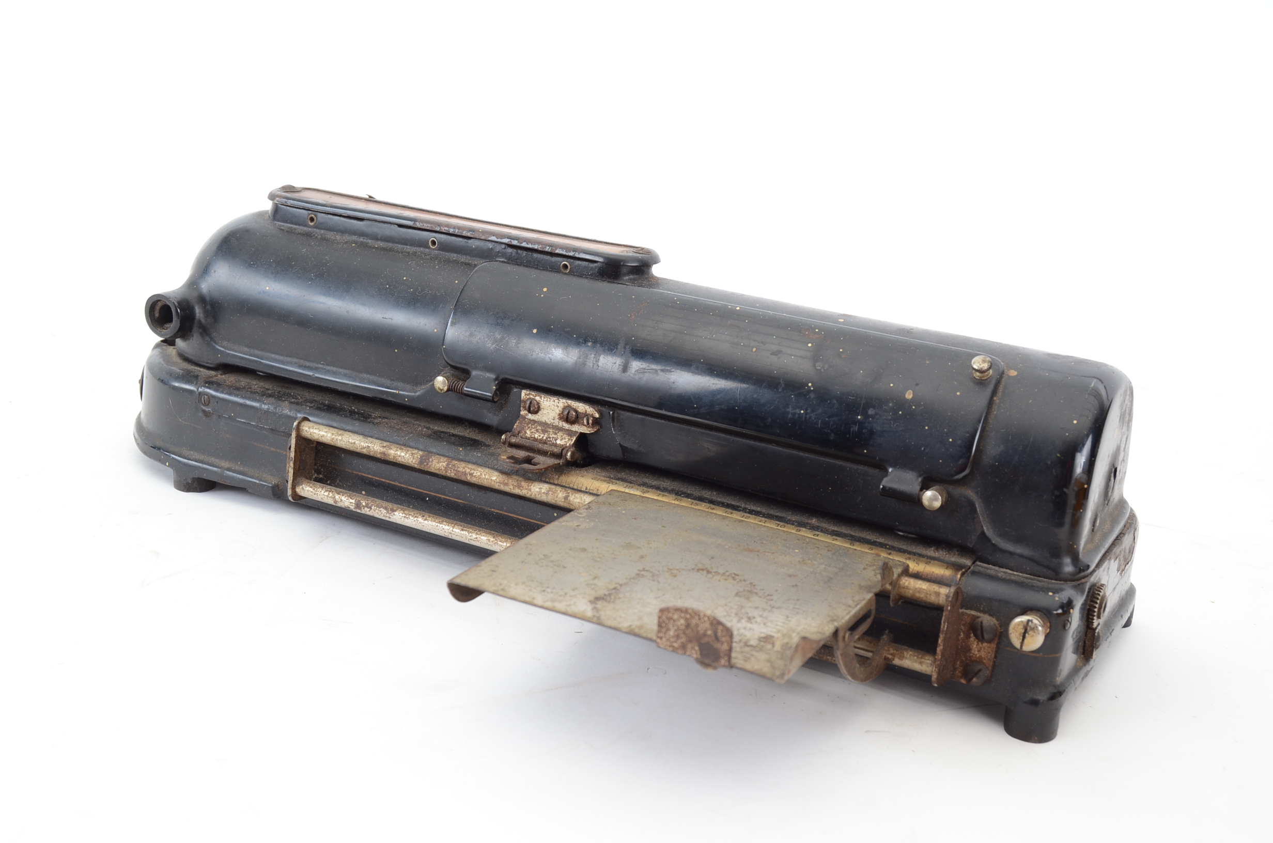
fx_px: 1641
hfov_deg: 42.4
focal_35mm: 46
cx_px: 636
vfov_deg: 28.8
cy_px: 422
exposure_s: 1/160
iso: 250
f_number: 7.1
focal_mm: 31
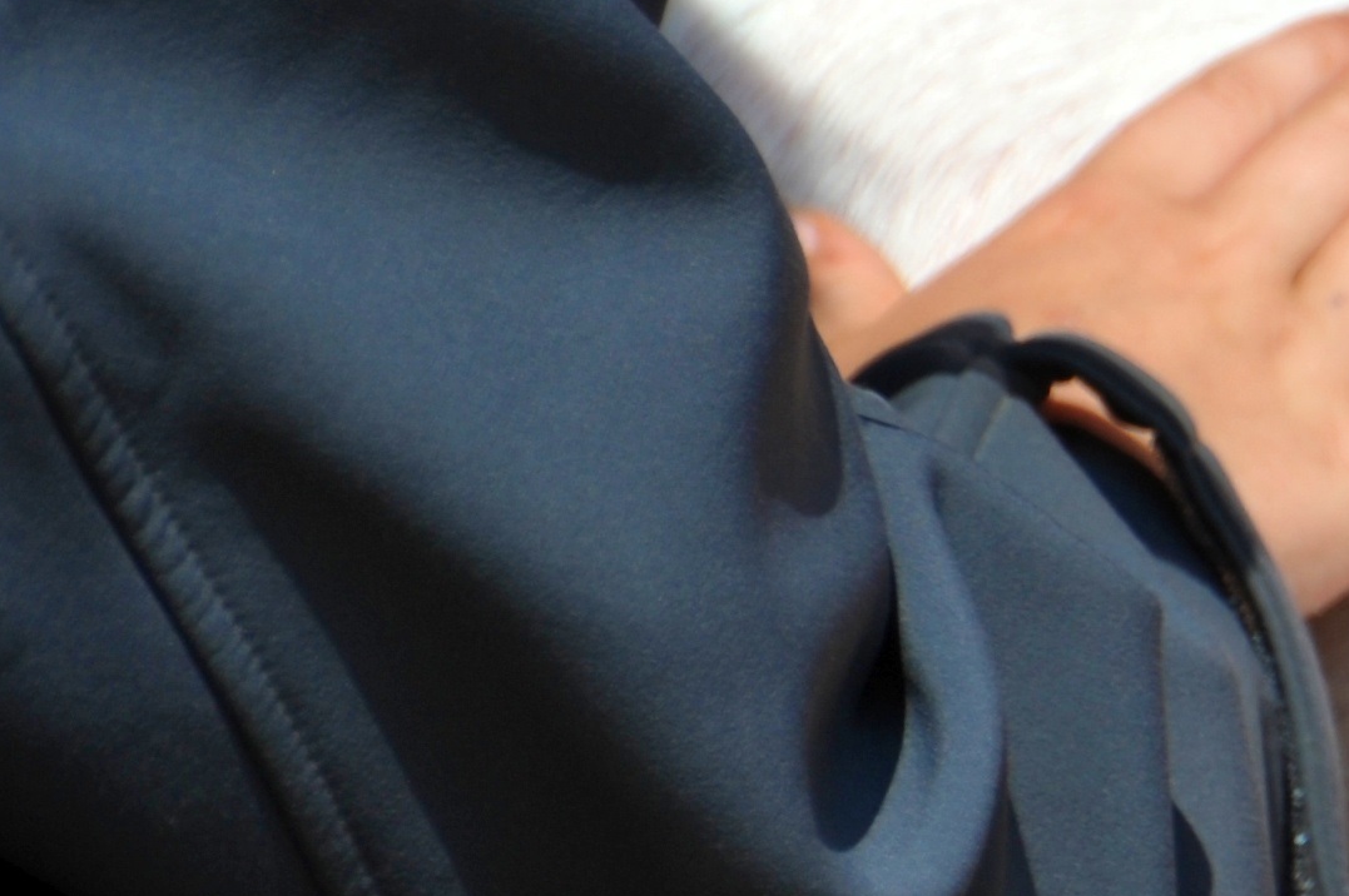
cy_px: 611
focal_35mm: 1186
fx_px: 44401
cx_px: 2524
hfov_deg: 1.7
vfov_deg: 1.2
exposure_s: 1/1600
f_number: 5.6
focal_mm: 300
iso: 400
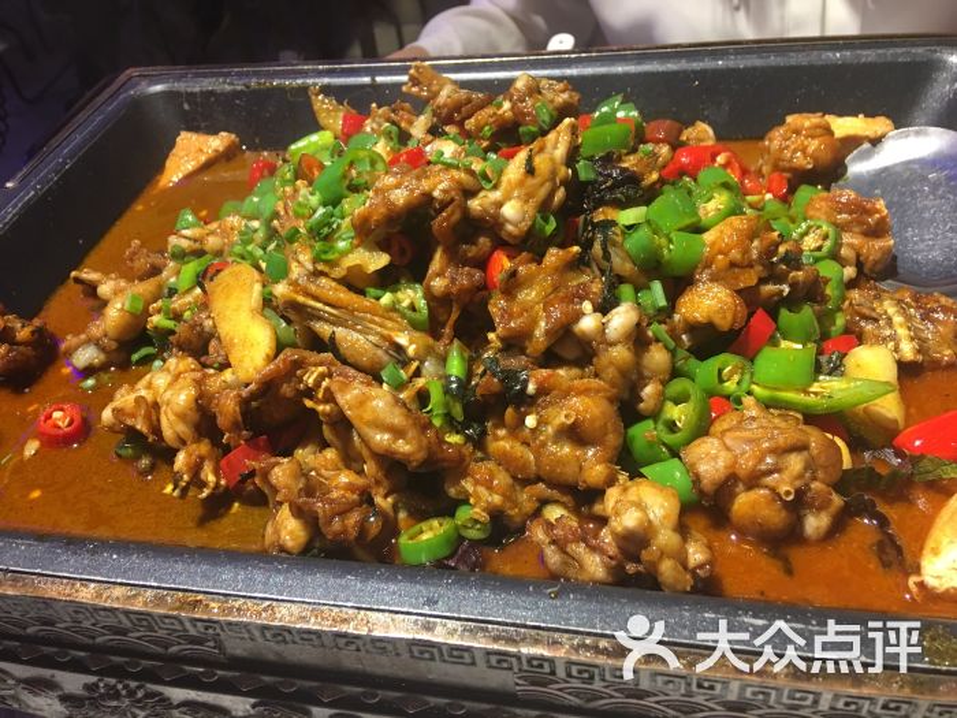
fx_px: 802
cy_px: 359
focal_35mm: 29
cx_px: 478
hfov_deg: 61.7
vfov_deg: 48.2
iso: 50
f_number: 2.2
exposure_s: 1/17
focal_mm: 4.15
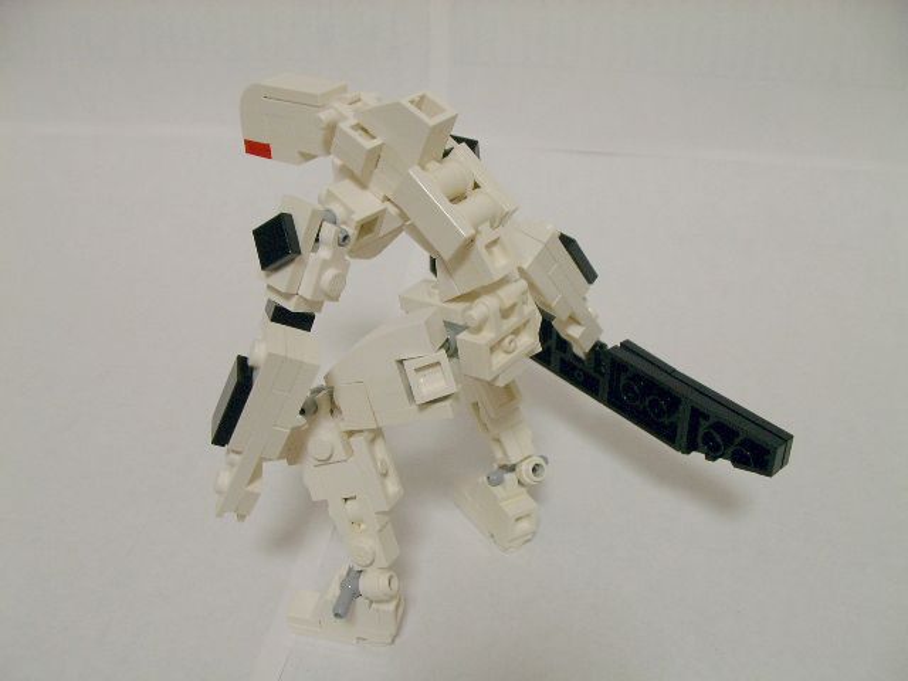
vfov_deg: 37.7
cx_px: 454
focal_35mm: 38
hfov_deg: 49.0
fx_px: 997
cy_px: 340
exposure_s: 1/21.5
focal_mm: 5.8
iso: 100
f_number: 3.5
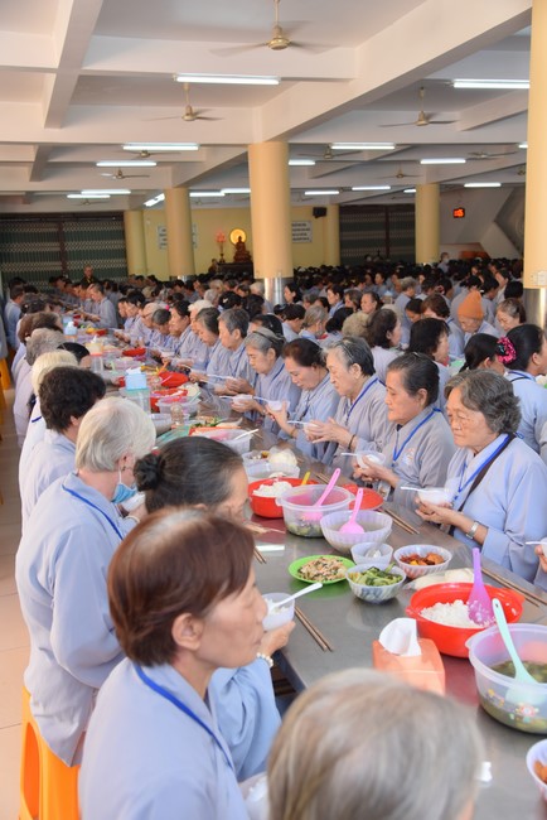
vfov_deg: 54.4
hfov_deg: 37.9
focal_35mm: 35
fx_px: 797
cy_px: 410
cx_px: 274
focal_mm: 35
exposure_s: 1/60
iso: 250
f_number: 5.6
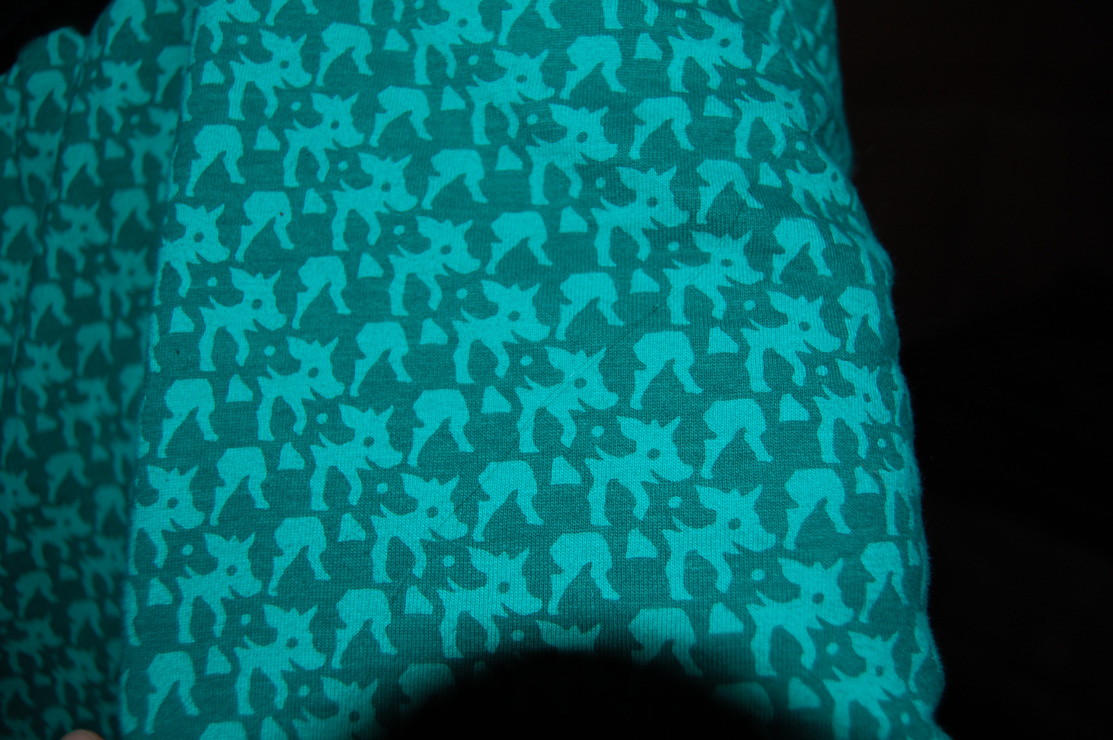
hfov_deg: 62.0
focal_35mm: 30
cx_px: 556
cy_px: 370
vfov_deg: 43.5
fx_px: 927
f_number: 3.8
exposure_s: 1/60
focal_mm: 20
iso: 200
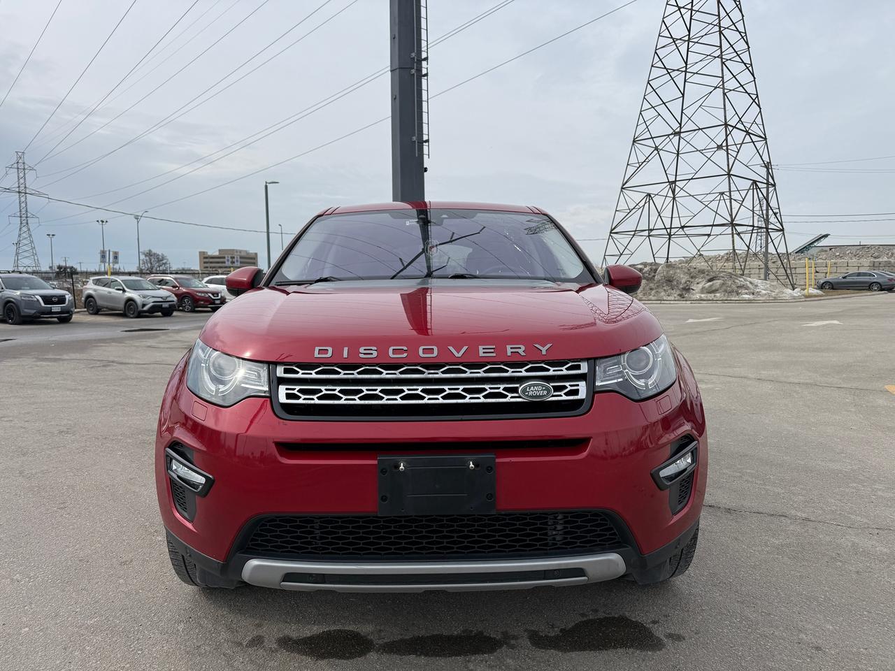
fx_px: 621
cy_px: 336
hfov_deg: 71.6
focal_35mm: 24
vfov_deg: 56.8
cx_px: 448
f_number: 1.78
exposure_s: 1/6711
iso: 80
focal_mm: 6.76
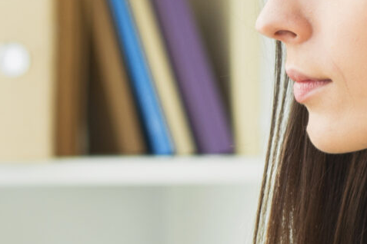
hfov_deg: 4.5
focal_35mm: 456
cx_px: 72
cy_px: 153
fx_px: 4648
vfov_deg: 3.0
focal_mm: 85
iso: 160
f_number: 4
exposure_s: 1/160
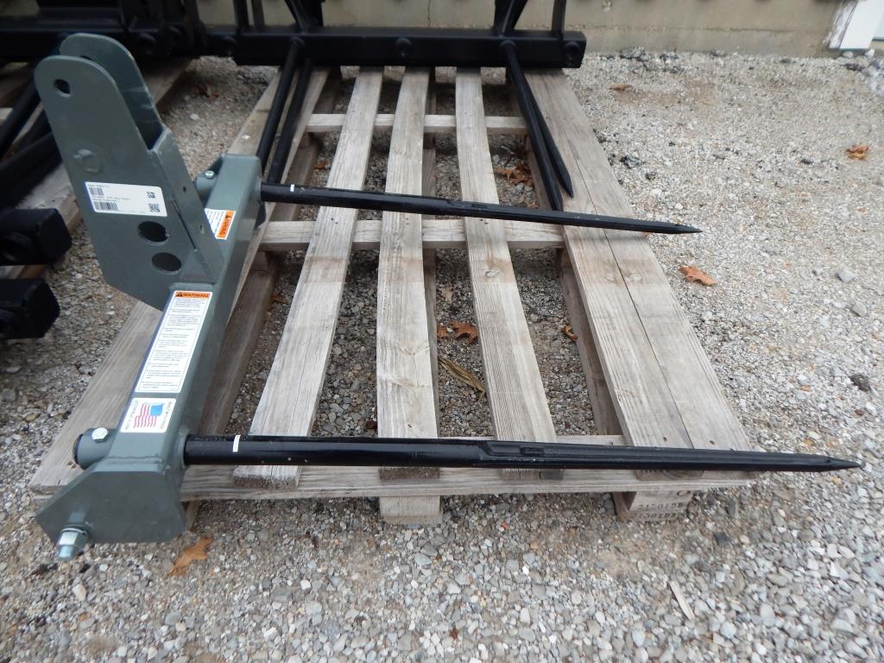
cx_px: 442
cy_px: 332
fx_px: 562
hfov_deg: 76.4
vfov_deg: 61.1
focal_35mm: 22
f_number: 3
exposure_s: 1/100
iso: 125
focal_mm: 4
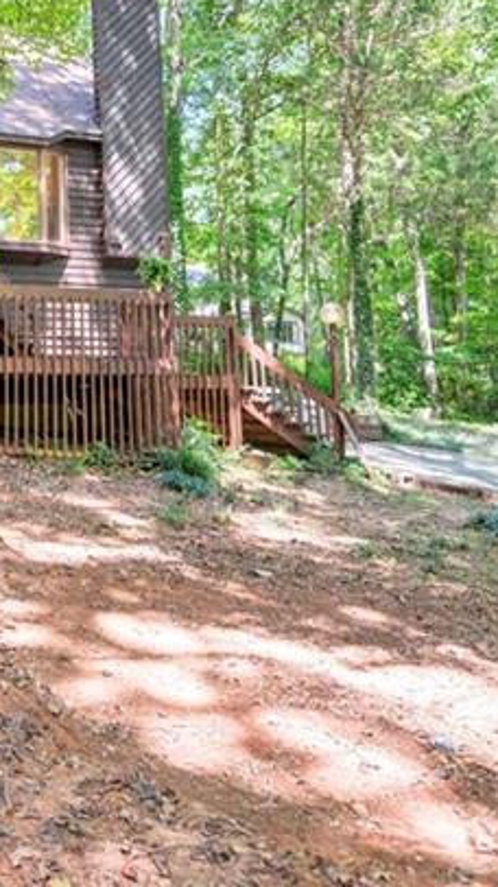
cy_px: 200
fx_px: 870
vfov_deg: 51.2
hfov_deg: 28.8
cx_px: -55
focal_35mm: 37
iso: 125
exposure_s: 1/200
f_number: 2.8
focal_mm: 14
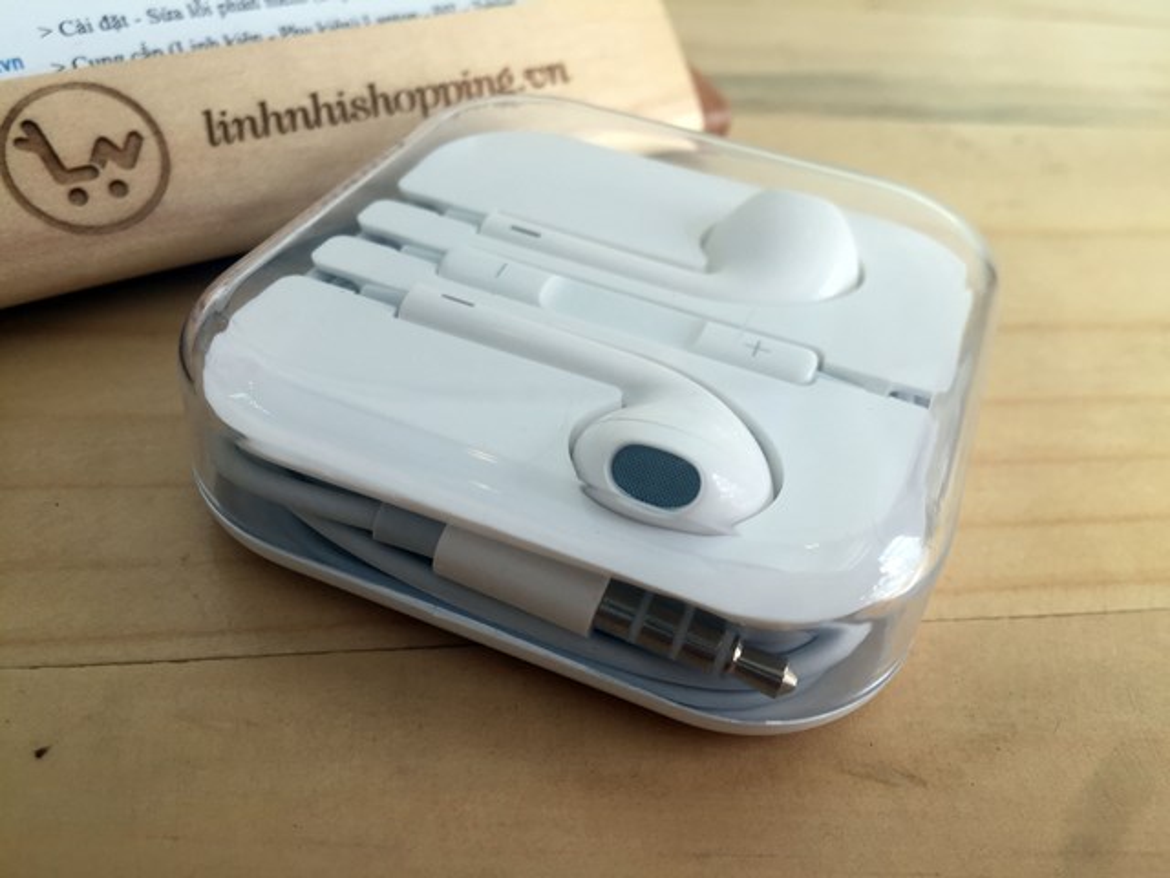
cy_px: 439
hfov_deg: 61.7
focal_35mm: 29
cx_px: 585
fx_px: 980
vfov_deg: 48.2
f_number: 2.2
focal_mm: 4.15
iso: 32
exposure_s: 1/100
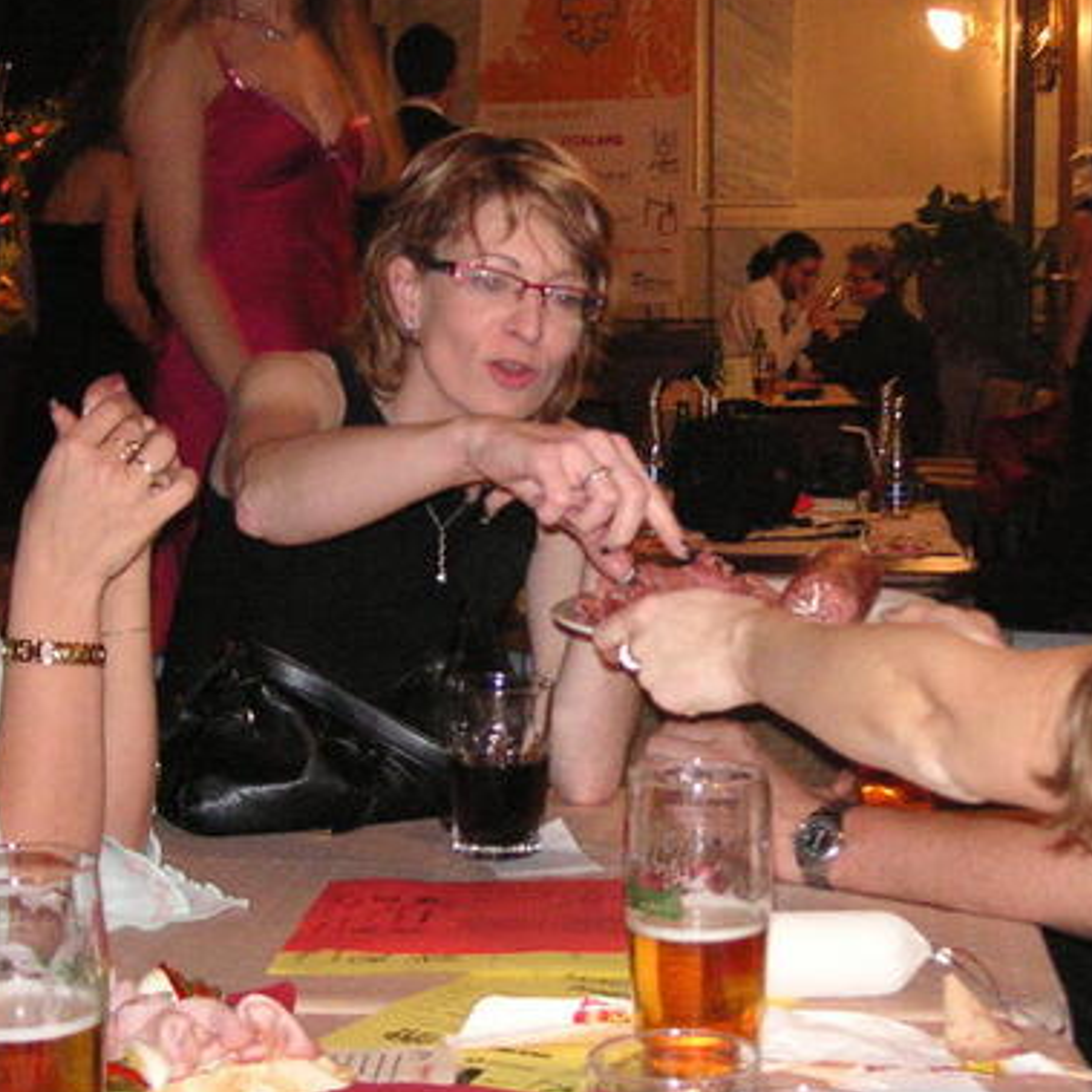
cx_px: 746
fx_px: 2463
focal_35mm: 69
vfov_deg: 25.0
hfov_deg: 24.9
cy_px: 519
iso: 160
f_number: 2.8
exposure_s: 1/45
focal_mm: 6.1
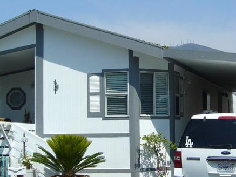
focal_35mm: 82
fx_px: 559
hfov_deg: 23.7
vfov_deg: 18.0
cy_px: 87
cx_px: 157
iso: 100
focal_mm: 5.8
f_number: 5.6
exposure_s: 1/800
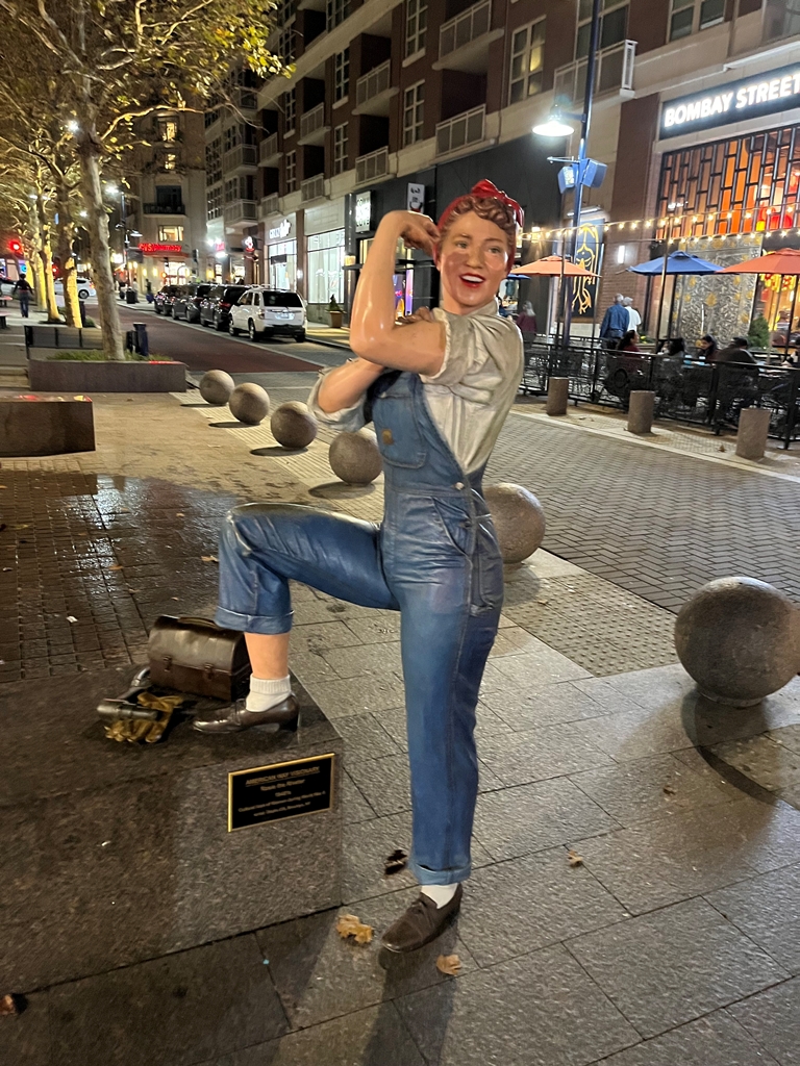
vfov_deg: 67.3
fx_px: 801
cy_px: 533
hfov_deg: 53.1
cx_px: 400
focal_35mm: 26
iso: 640
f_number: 1.6
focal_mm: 5.1
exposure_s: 1/30
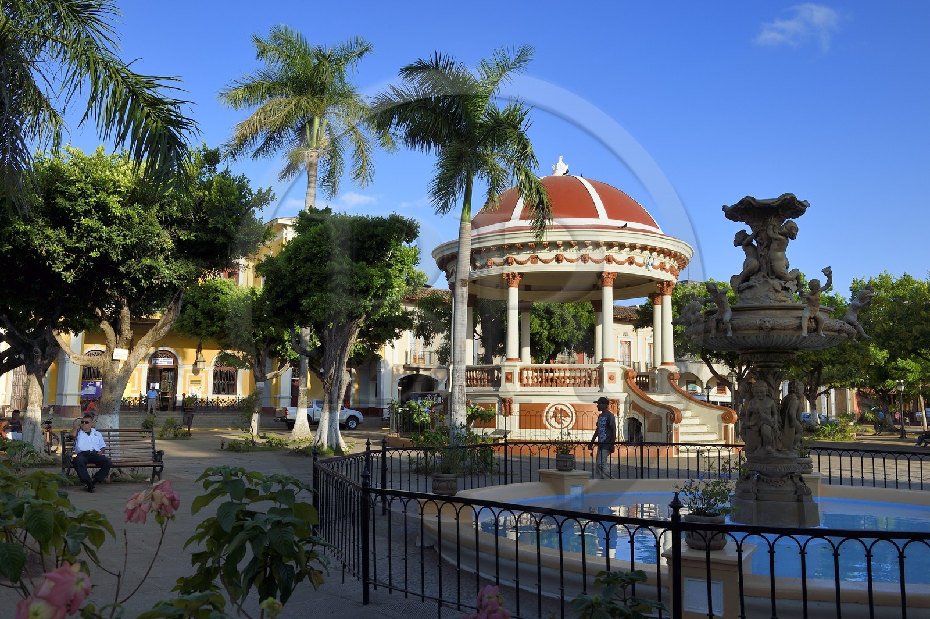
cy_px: 310
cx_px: 465
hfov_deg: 58.8
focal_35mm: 32
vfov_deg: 41.0
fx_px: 826
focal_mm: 32
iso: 200
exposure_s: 1/200
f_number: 13
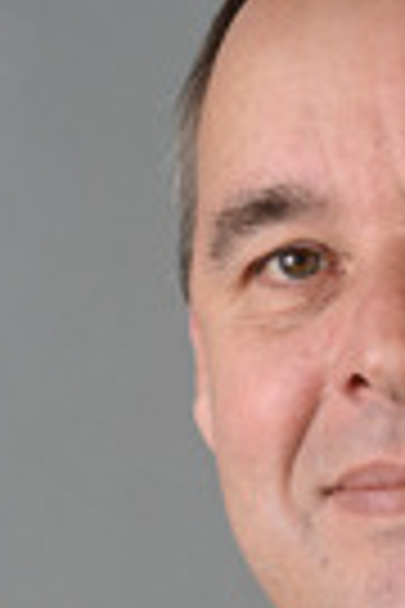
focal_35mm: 284
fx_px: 4792
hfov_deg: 4.8
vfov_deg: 7.2
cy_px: 676
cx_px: 432
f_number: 13
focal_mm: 85
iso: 100
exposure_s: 1/200
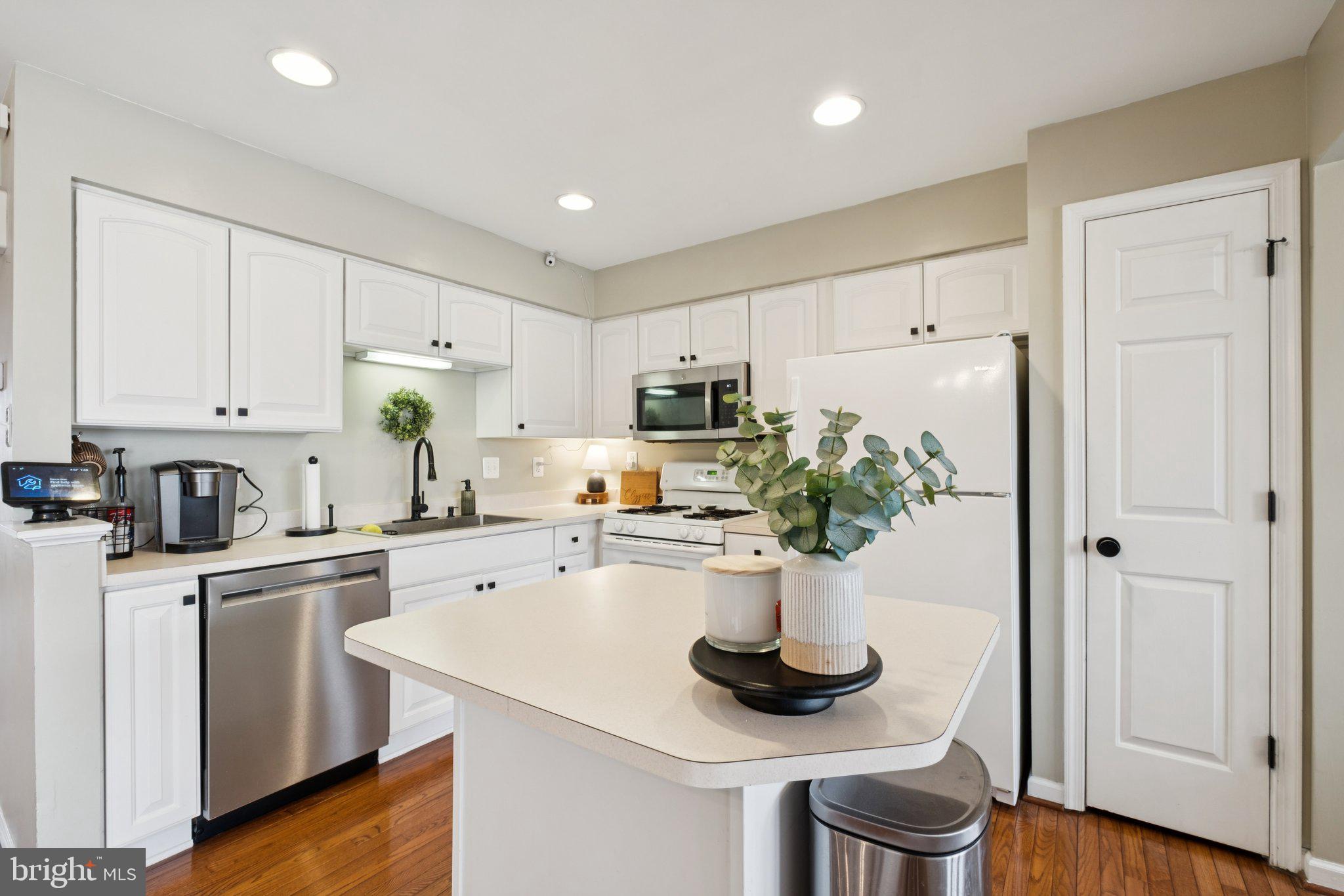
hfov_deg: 100.4
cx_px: 672
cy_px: 448
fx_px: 560
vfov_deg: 77.3
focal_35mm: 15
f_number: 8
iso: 250
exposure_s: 1/8
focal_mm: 10
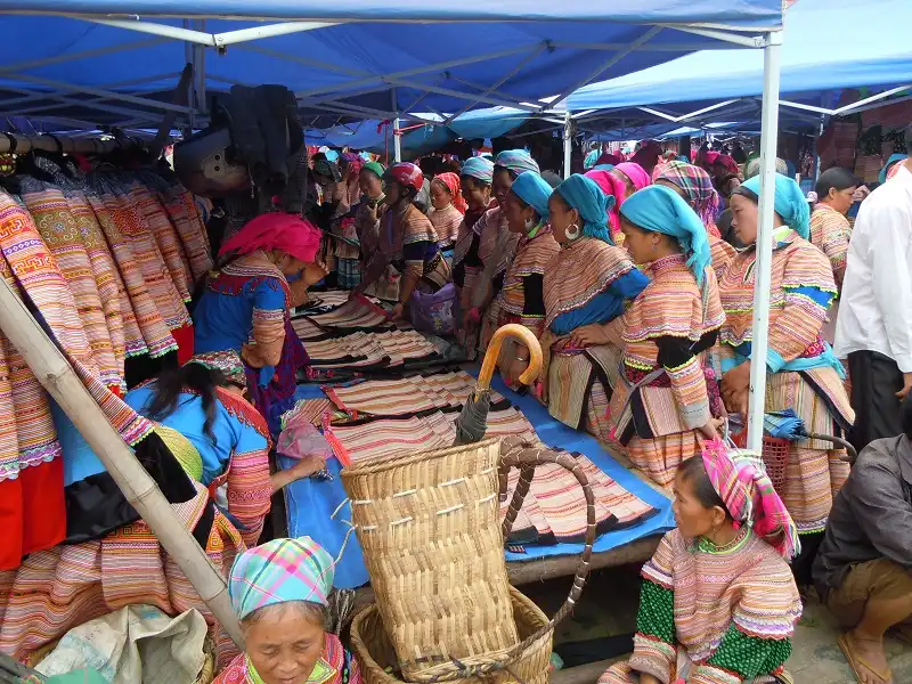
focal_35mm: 30
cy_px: 342
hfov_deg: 60.0
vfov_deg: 46.8
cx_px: 456
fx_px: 790
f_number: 3.5
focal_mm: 5.4
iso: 100
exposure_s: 1/160
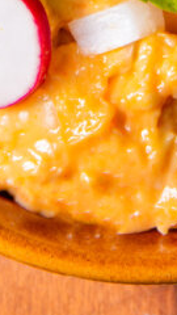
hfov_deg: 5.9
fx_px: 1702
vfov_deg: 10.3
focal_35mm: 204
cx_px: 126
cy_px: -125
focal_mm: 52
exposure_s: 1/160
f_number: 14
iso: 64
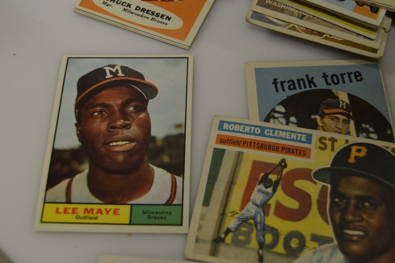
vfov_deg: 25.7
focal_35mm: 52
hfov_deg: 37.9
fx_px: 576
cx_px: 198
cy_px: 132
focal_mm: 35
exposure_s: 1/50
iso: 800
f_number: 4.5
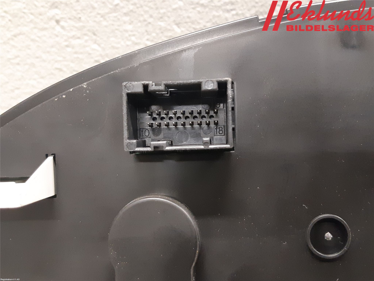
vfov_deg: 53.1
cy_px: 140
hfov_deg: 67.3
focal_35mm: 26
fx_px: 281
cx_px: 187
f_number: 1.7
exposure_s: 1/25
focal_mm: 3.93
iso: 320
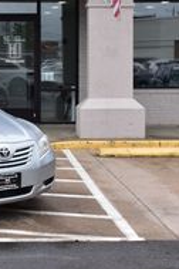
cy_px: 87
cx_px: -10
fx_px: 708
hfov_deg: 14.1
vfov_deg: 21.4
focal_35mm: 95
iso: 400
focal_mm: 30
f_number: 11
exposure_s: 1/400
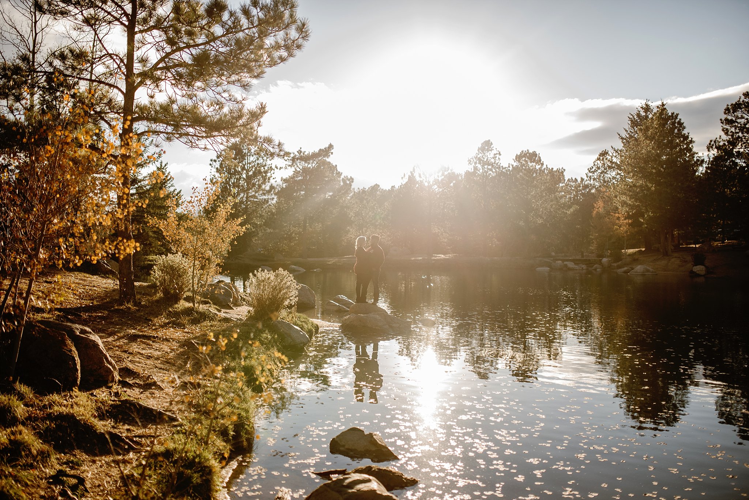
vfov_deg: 37.9
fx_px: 728
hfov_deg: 54.4
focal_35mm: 35
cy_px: 250
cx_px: 374
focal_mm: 35
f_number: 1.8
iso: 200
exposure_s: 1/4000
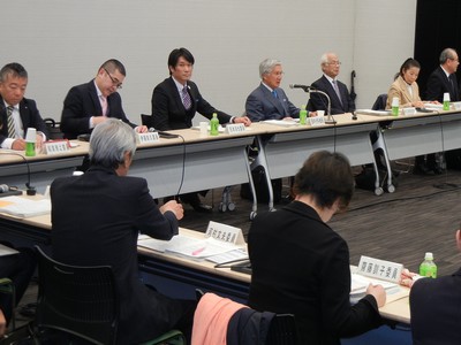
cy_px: 172
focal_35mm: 59
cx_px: 230
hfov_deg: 32.7
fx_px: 786
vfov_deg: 24.8
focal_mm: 10.6
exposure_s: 1/30
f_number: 4
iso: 262
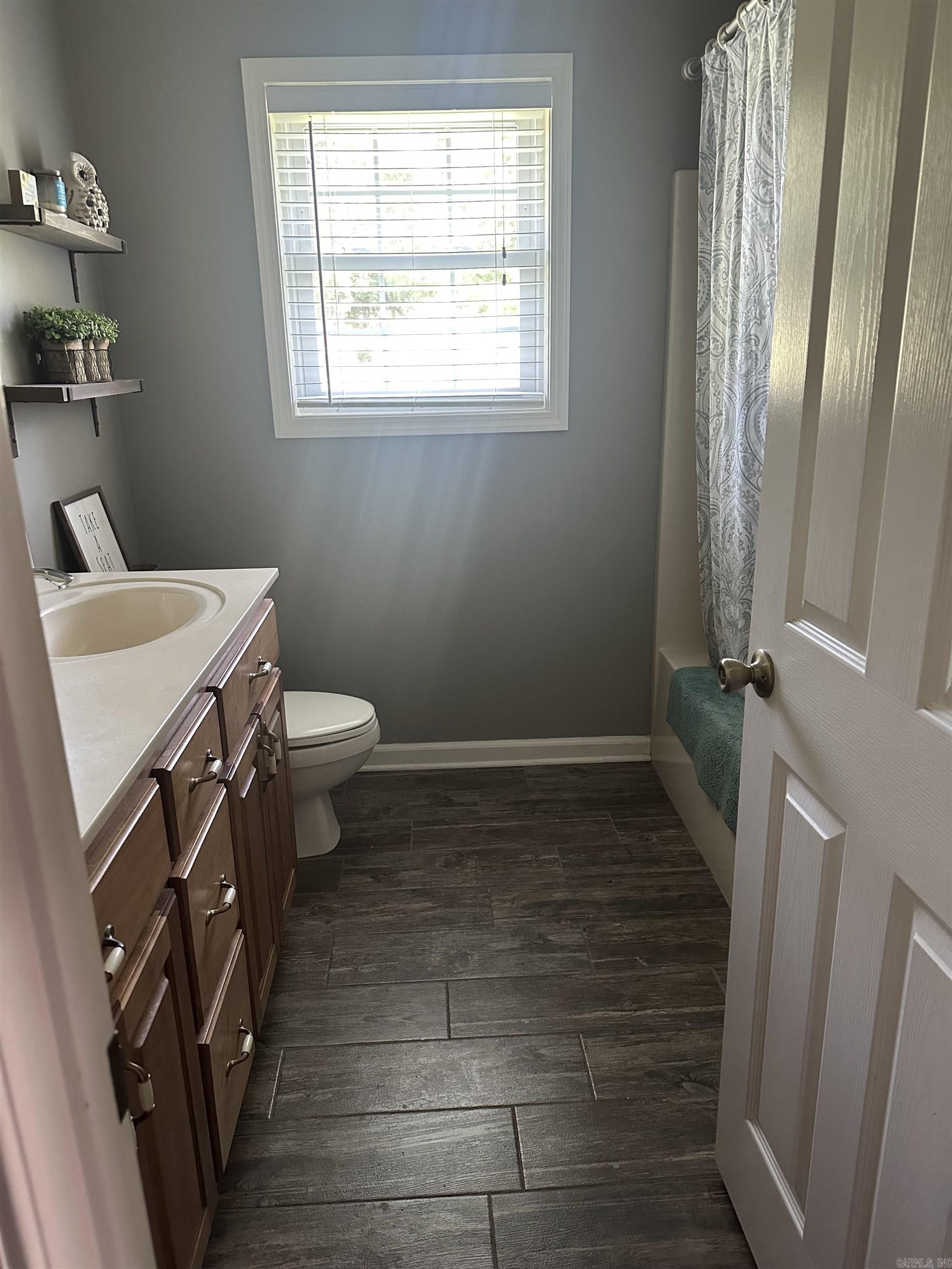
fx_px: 880
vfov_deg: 71.6
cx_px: 476
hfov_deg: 56.8
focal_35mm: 24
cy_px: 634
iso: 500
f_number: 1.78
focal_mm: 6.86
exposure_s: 1/60
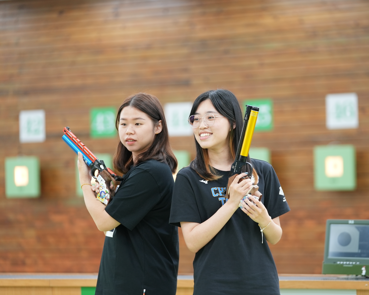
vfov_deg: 11.0
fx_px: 1540
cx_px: 201
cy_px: 148
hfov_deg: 13.7
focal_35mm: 141
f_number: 2.8
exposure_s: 1/250
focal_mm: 125
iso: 1000
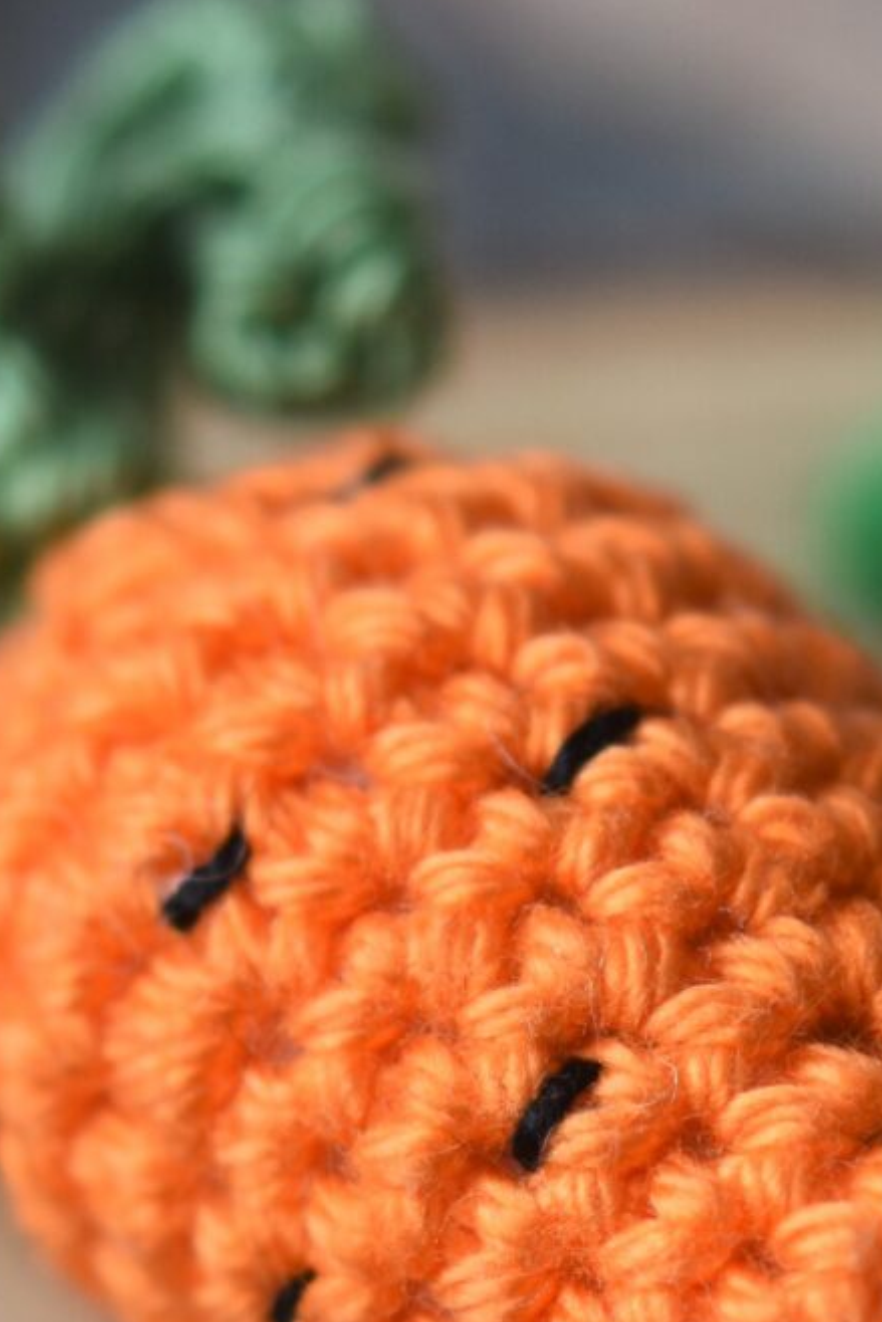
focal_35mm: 350
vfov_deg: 5.9
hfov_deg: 3.9
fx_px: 12855
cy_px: 1280
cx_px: 433
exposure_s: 1/250
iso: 320
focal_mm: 60
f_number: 3
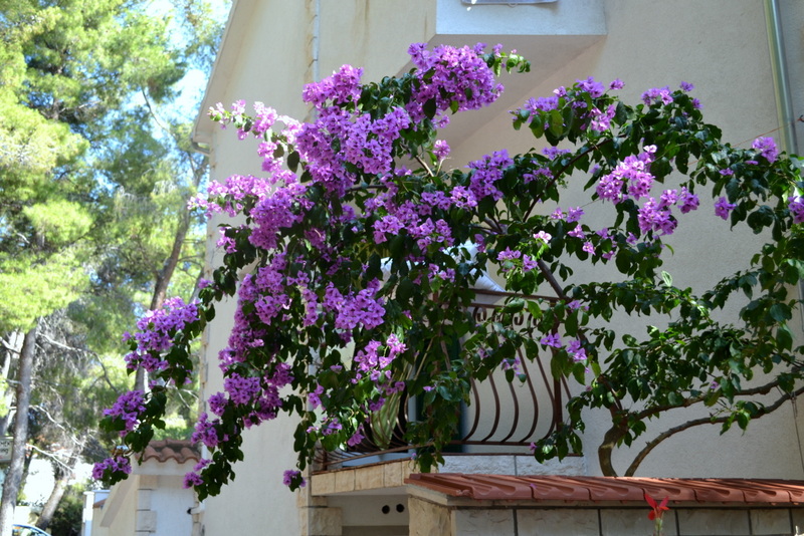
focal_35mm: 39
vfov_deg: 34.2
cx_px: 402
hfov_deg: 49.5
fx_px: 871
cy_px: 268
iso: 200
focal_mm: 26
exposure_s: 1/160
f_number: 4.2
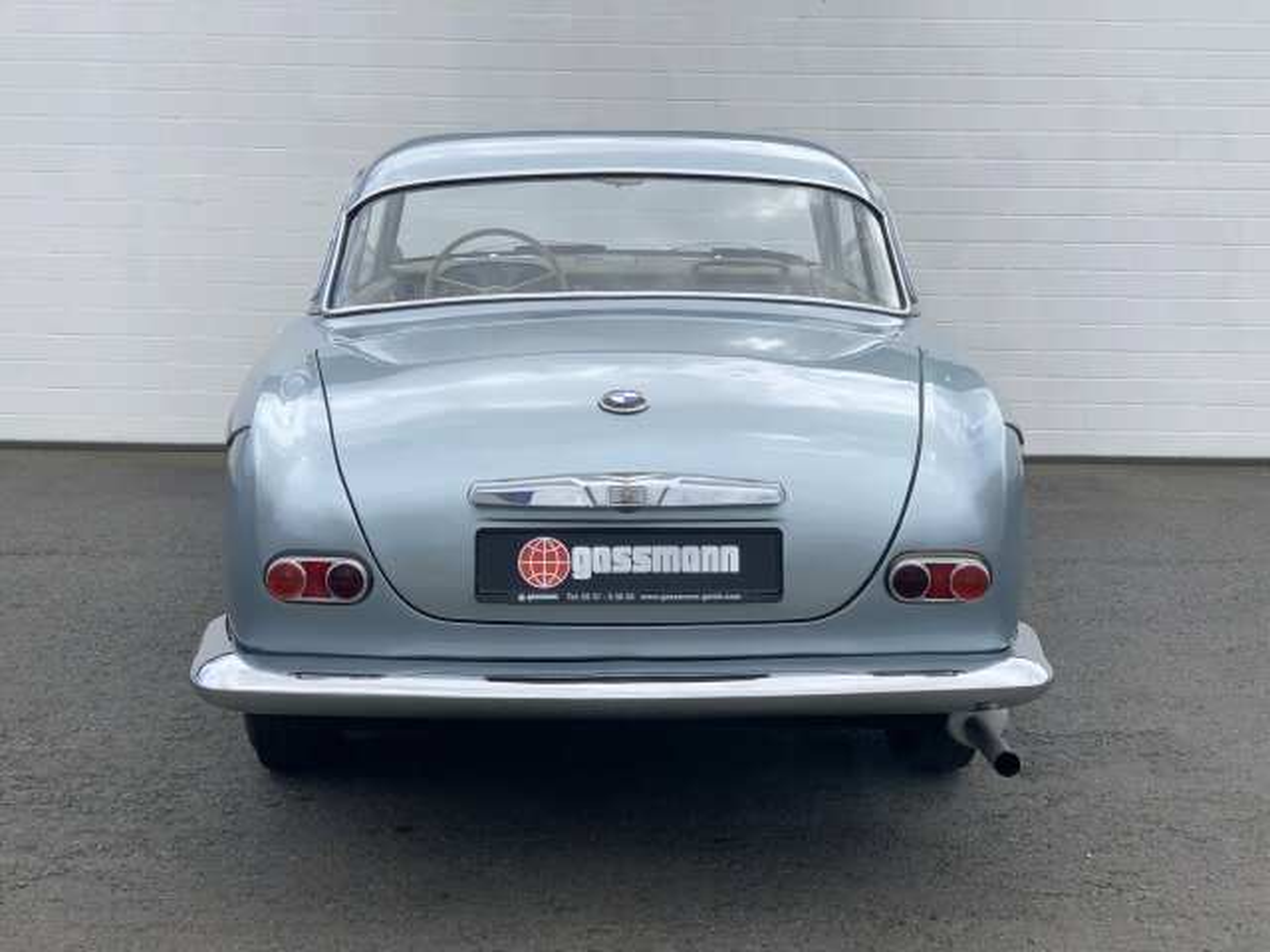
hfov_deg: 36.8
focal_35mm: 52
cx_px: 635
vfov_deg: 28.0
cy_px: 476
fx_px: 1908
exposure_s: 1/940
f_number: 2.4
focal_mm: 6
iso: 16
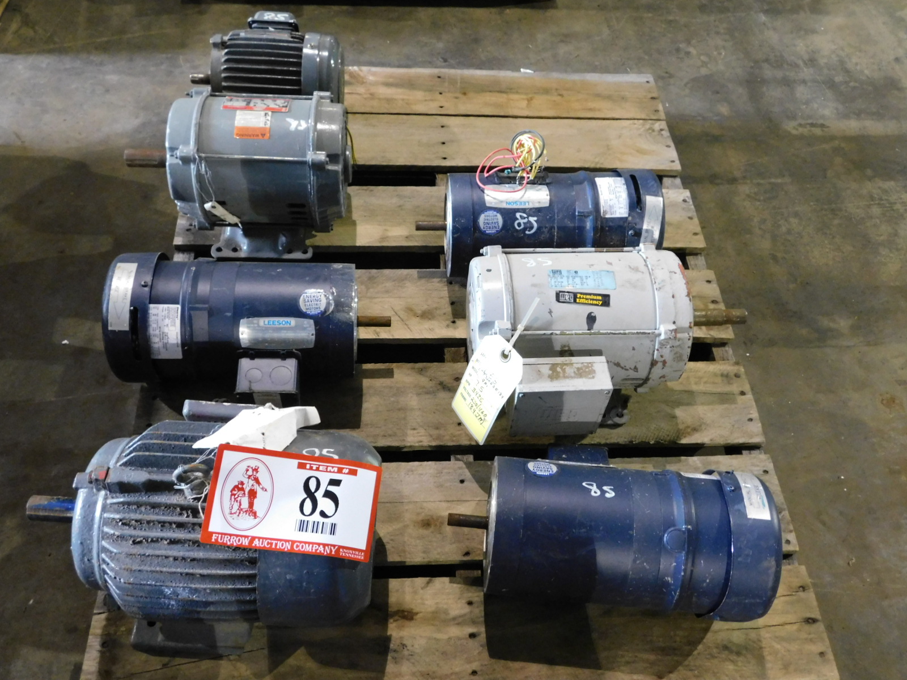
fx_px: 786
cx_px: 454
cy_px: 340
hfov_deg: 60.0
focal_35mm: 30
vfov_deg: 46.8
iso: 560
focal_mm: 5.3
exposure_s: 1/8
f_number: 3.2
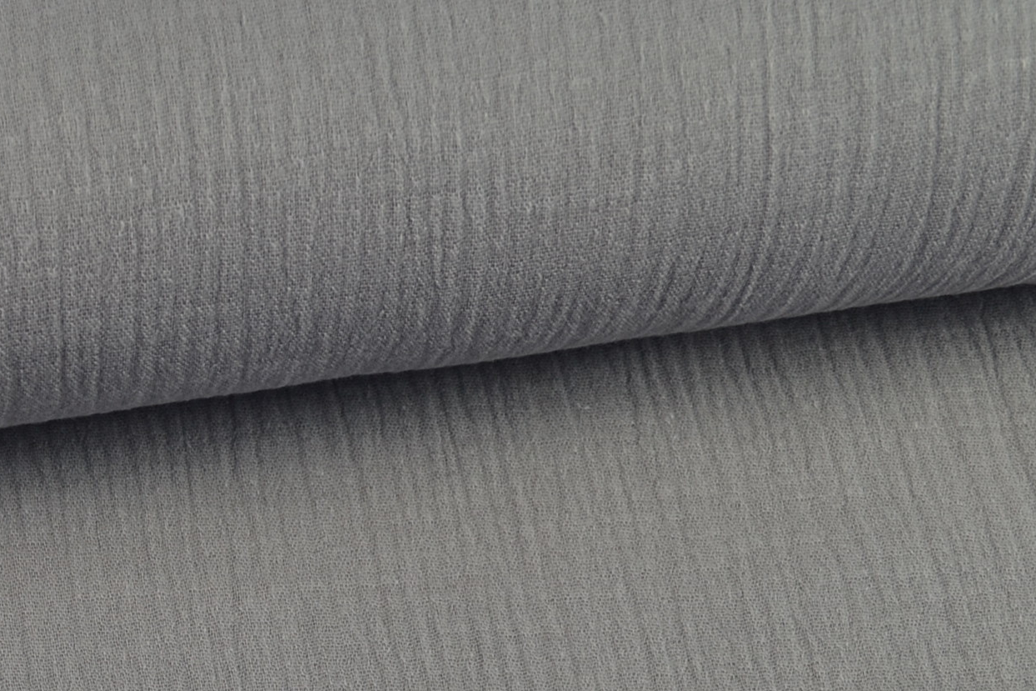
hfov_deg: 25.8
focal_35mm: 75
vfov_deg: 17.3
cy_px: 840
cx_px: 31
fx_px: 2158
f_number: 5
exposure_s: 1/40
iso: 100
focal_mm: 18
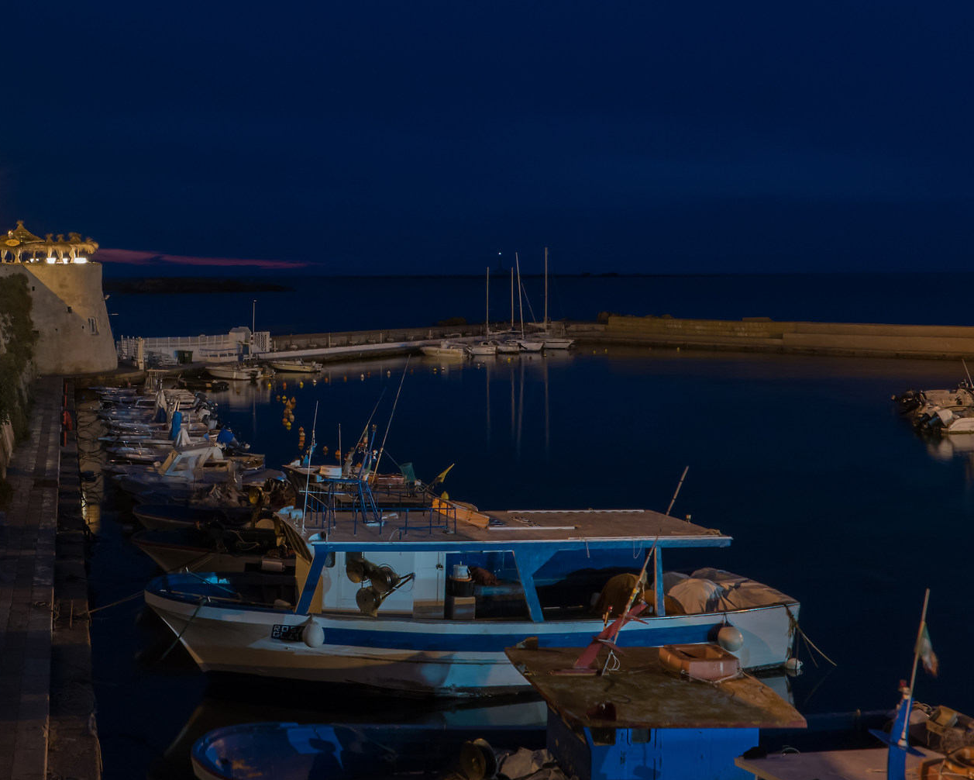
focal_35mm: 43
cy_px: 254
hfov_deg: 41.5
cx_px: 236
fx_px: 1240
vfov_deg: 34.6
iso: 400
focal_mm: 16
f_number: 7.1
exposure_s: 3
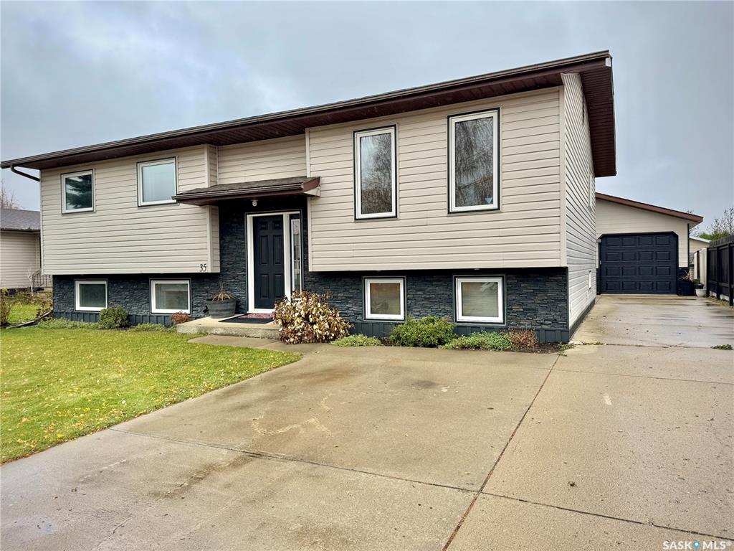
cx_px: 367
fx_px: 509
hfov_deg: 71.6
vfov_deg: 56.8
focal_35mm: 24
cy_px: 276
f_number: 1.78
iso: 80
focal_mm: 6.76
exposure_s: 1/304
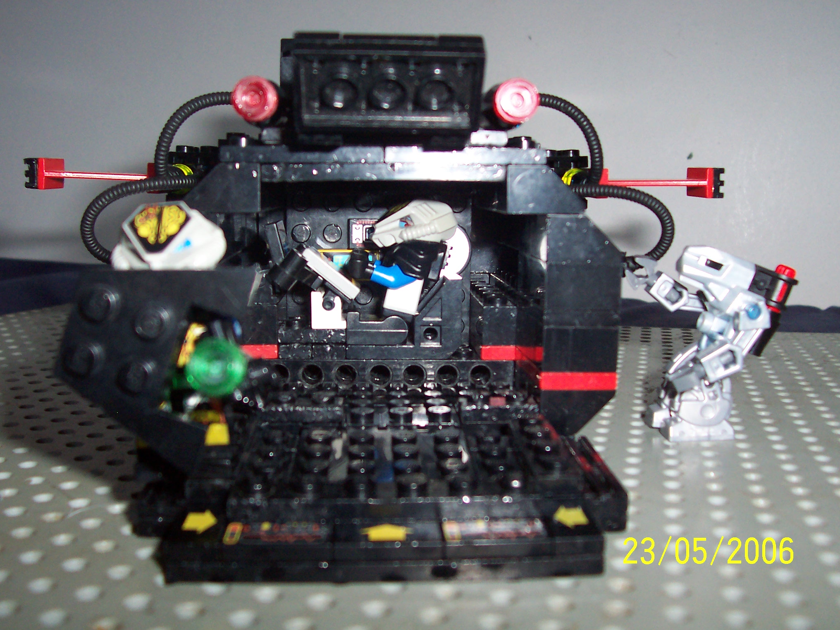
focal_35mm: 37
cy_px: 315
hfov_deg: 50.1
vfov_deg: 38.7
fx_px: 898
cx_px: 420
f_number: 2.8
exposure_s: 1/60
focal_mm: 5.6
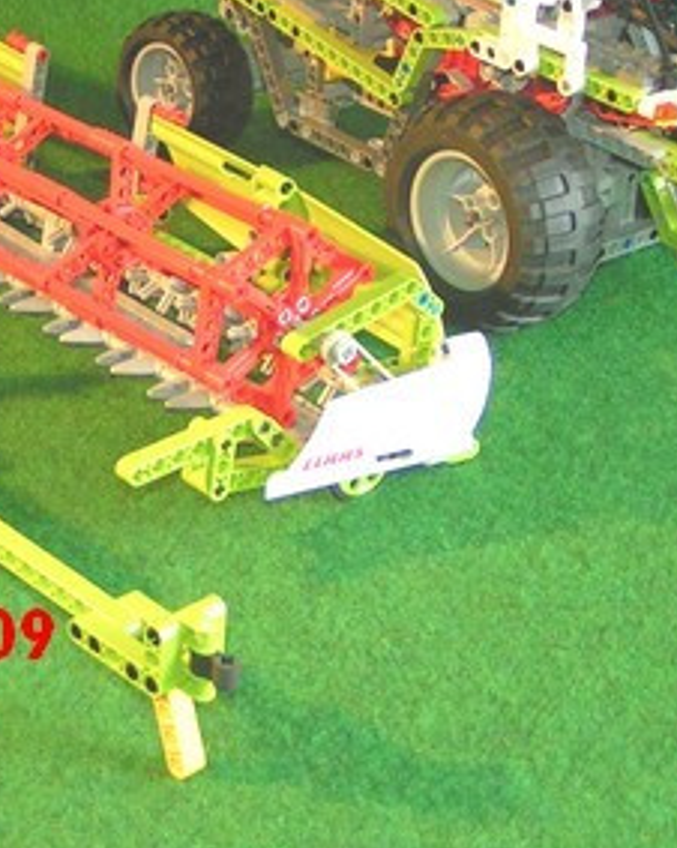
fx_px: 2106
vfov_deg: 22.4
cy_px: 162
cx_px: 51
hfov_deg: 17.9
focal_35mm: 84
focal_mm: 5.8
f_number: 2.8
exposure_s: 1/40
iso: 125
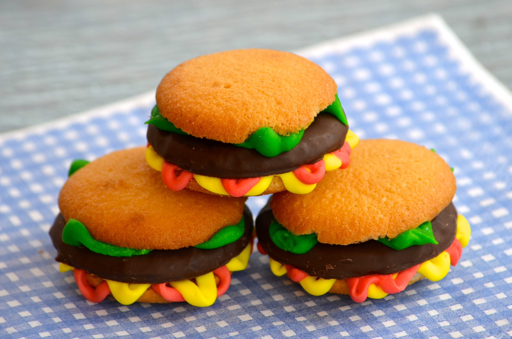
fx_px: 5109
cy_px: 170
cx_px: 256
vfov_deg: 3.8
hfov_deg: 5.7
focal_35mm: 360
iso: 100
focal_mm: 240
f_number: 5.3
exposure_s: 1/250
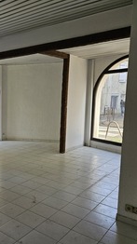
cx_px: -6
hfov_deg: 31.5
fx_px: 220
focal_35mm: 34
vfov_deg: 58.1
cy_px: 123
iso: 80
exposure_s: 1/180
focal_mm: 5.4
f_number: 1.8
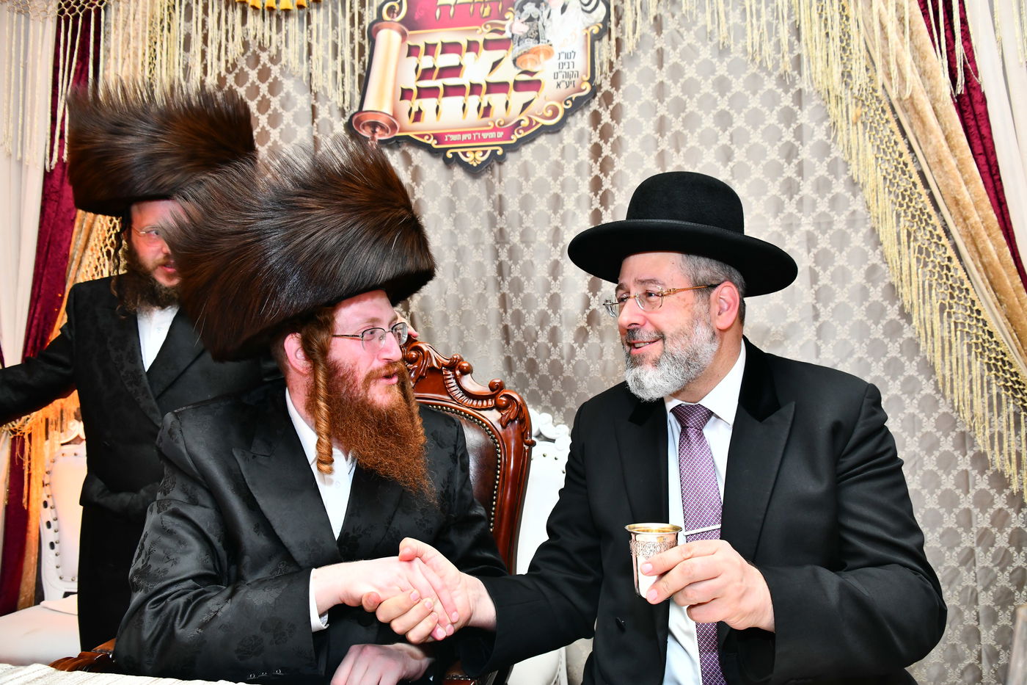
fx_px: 799
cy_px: 342
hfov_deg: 65.5
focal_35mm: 28
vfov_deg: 46.4
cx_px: 514
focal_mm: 28
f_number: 5.6
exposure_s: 1/100
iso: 1600
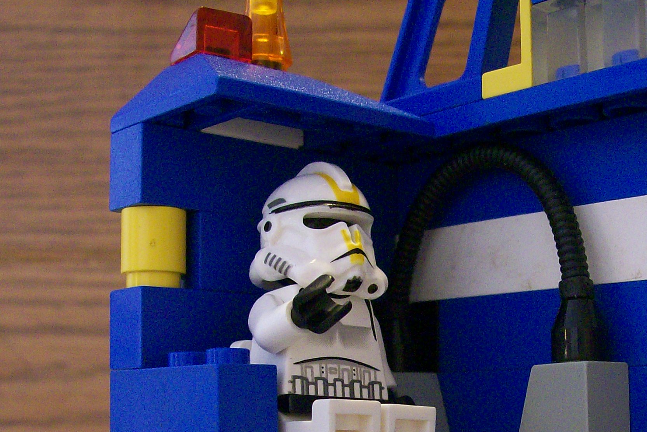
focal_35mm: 64
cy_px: 406
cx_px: 392
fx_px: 1150
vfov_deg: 20.7
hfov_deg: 31.3
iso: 160
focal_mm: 6
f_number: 2.7
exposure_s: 1/8
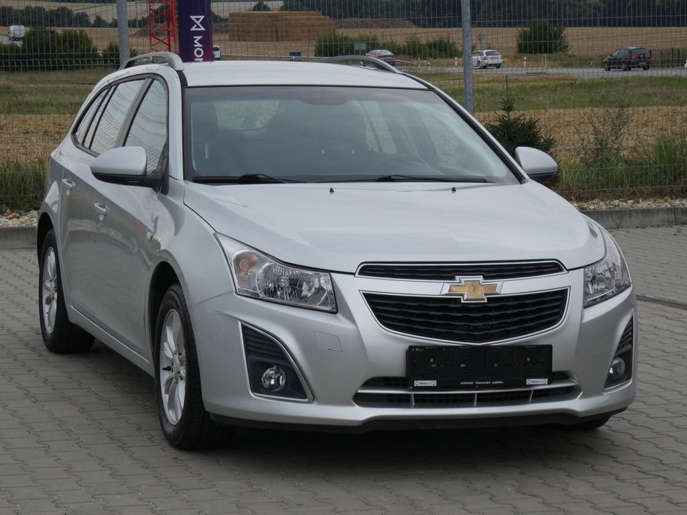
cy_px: 258
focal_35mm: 98
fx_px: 1945
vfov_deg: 15.1
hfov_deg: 20.0
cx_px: 344
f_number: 5.6
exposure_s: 1/320
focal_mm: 17.5
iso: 80
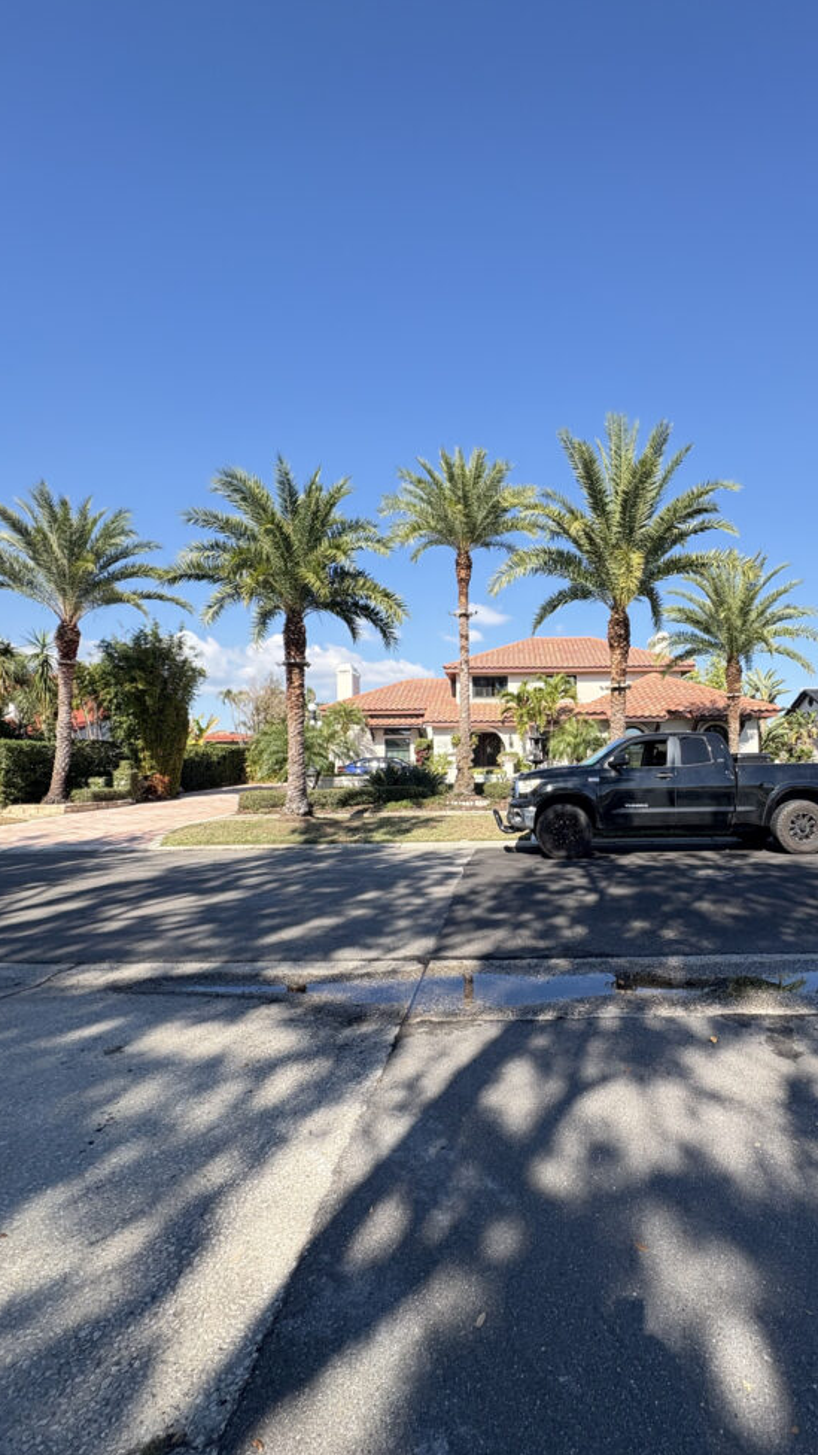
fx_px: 617
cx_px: 532
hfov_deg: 65.6
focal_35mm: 16
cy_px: 745
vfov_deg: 99.4
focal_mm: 2.22
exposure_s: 1/796
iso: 50
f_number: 2.2
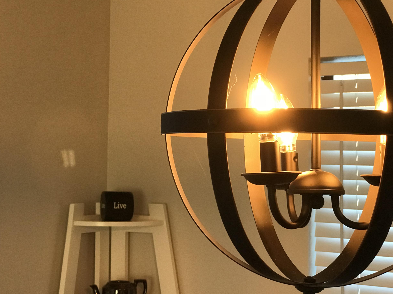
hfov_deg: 27.7
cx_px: 155
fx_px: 795
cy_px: 123
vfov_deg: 21.0
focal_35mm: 70
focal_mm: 6.6
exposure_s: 1/120
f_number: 2.8
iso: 320
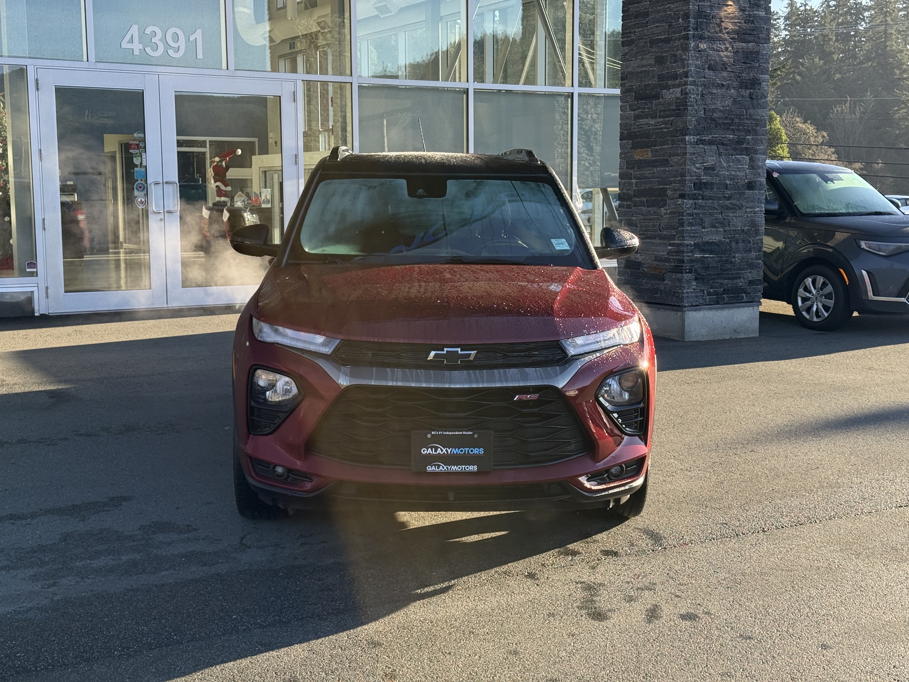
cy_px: 341
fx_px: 1260
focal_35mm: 48
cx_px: 454
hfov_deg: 39.7
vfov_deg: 30.3
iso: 80
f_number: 1.78
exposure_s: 1/962
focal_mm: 6.76
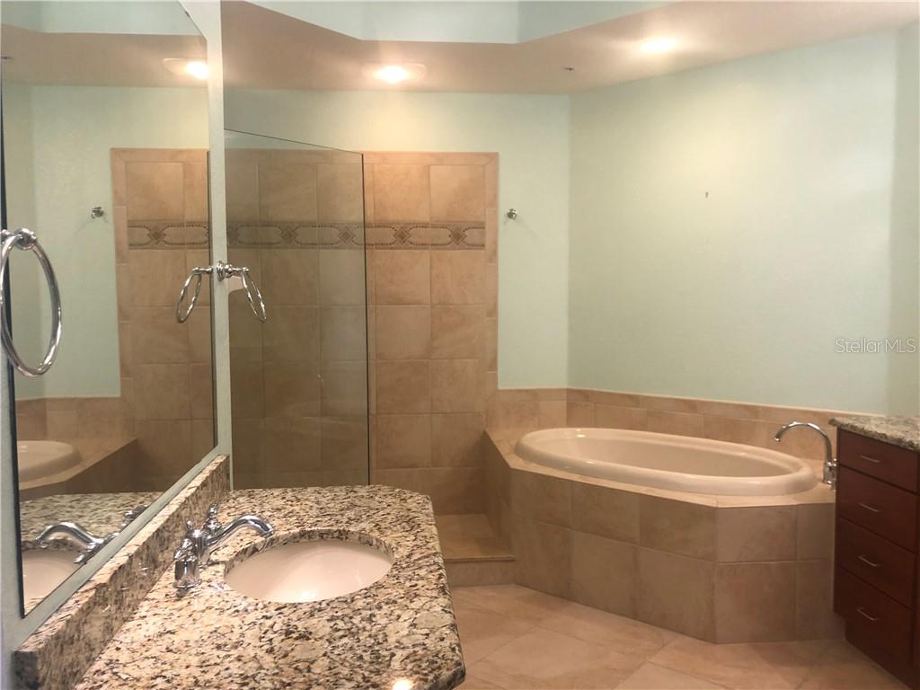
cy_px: 345
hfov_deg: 63.4
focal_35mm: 28
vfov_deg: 49.7
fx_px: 744
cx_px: 460
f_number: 1.8
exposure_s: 1/20
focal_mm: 4
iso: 40
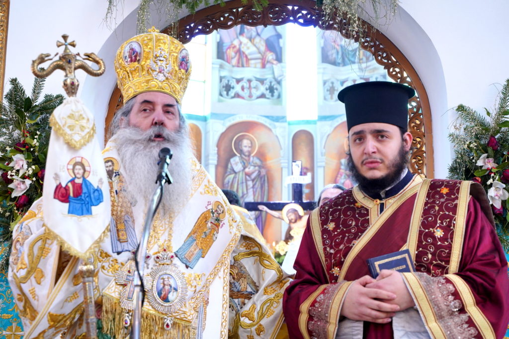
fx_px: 721
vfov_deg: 26.5
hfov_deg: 38.9
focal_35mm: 51
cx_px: 254
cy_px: 170
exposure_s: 1/160
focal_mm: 51
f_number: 4.5
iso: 1600
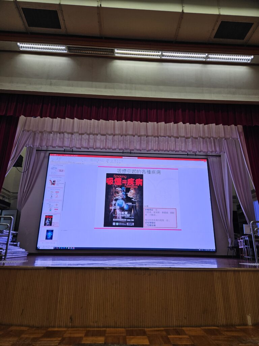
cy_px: 173
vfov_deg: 73.9
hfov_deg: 58.9
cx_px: 130
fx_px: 229
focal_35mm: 23
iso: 40
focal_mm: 5.4
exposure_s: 1/100
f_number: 1.8
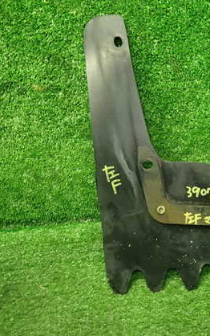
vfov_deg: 51.5
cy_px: 158
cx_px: 212
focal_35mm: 38
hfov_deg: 31.1
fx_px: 347
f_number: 2
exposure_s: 1/30
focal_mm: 4.5
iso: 250
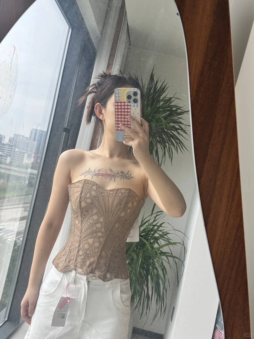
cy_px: 170
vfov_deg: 39.7
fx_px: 470
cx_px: 127
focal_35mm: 48
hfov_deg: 30.3
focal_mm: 6.76
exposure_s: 1/167
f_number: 1.78
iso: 64
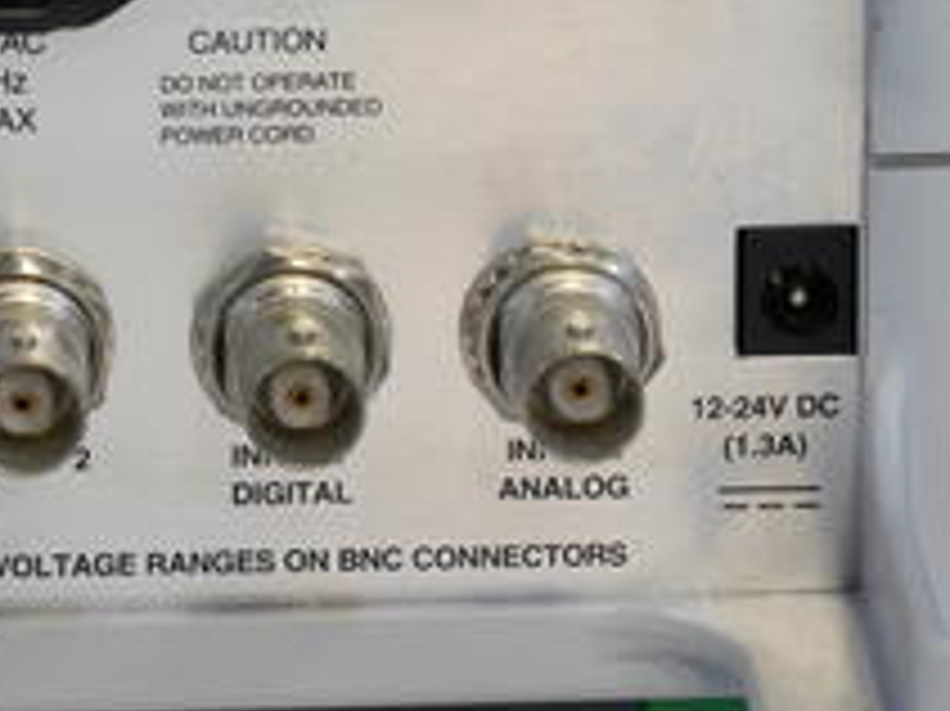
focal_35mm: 532
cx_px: 221
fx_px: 14592
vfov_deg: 2.8
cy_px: 310
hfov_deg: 3.7
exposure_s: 1/3.2
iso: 400
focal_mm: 140
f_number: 14
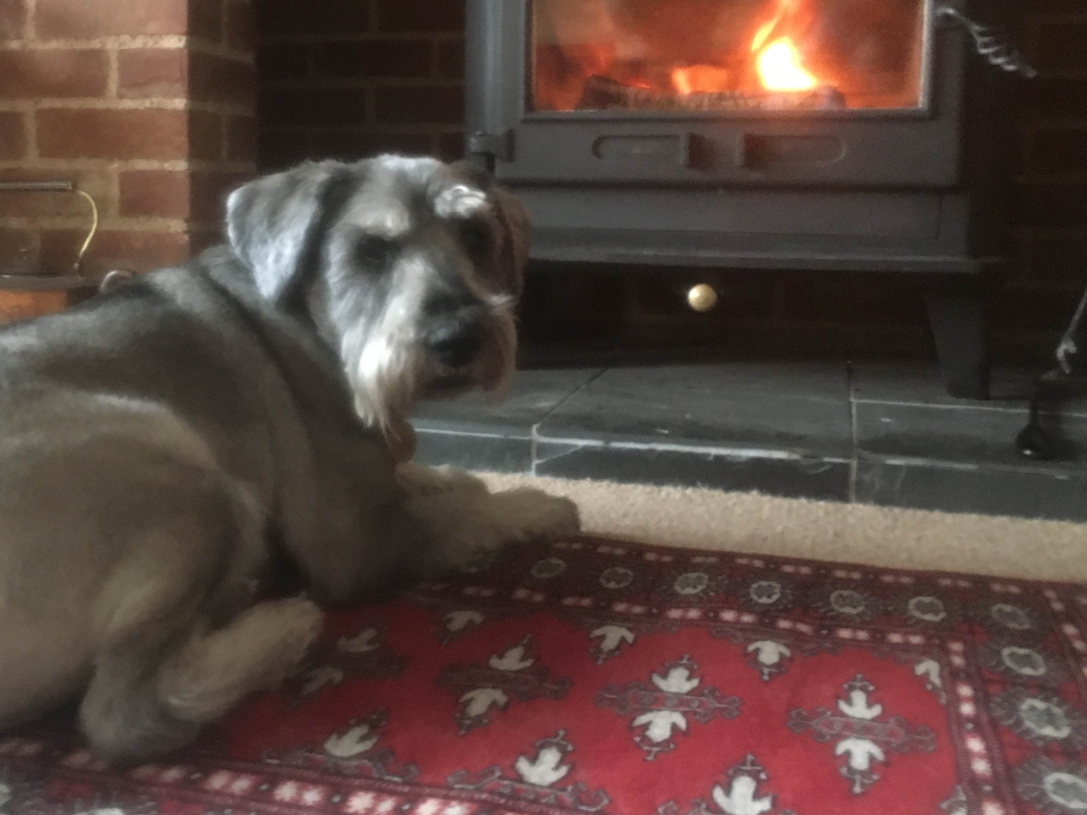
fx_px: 1287
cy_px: 285
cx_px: 425
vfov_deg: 34.9
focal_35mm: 41
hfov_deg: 45.5
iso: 500
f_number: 2.2
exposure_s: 1/17
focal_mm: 4.15
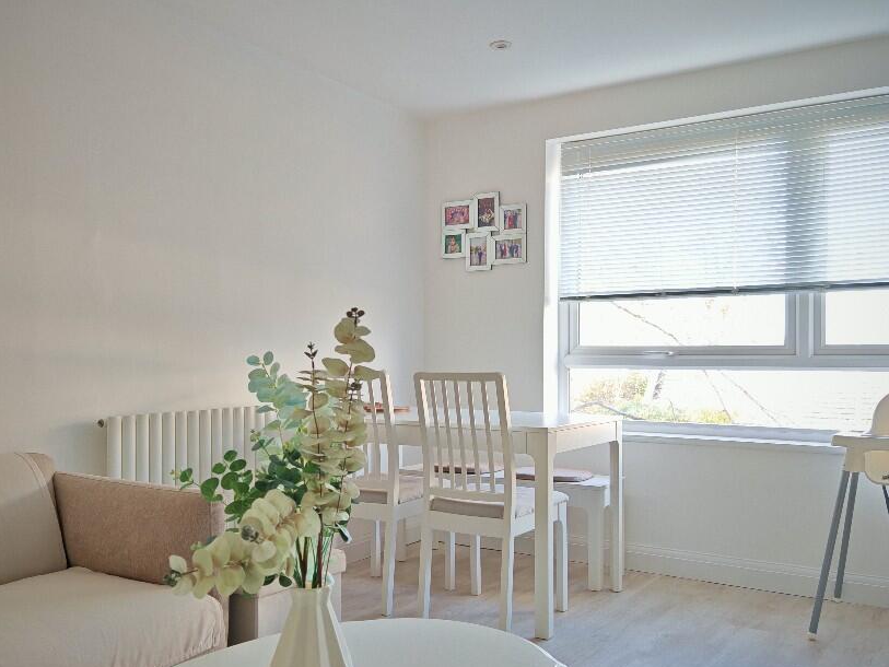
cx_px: 417
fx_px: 873
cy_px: 366
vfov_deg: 41.8
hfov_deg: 53.9
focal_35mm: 34
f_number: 1.9
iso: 125
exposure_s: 1/50
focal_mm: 6.67
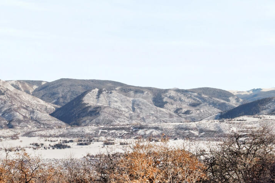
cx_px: 39
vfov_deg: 19.1
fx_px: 542
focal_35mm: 71
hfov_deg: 27.6
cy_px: 126
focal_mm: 17
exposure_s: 1/250
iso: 200
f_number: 7.1
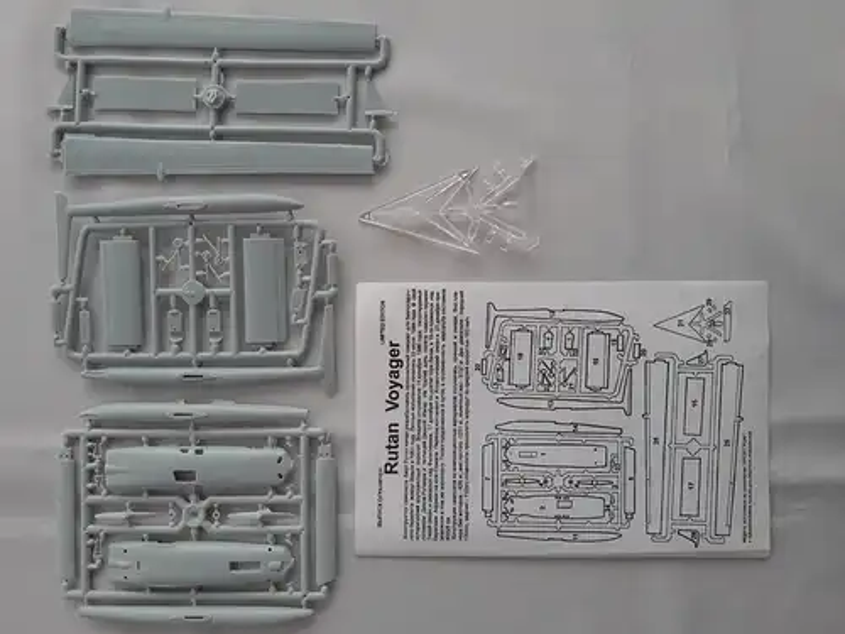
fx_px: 635
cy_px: 317
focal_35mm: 26
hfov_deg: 67.3
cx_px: 422
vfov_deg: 53.1
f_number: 1.8
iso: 64
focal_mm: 4
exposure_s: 1/50
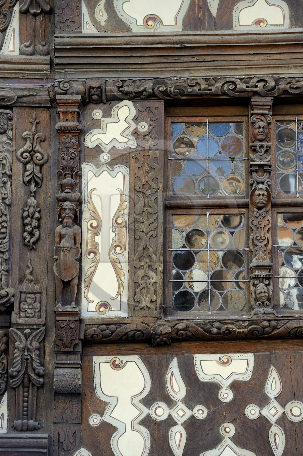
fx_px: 2213
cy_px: 228
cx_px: 152
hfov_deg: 7.8
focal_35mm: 175
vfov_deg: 11.8
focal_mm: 175
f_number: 7.1
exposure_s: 1/200
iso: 400
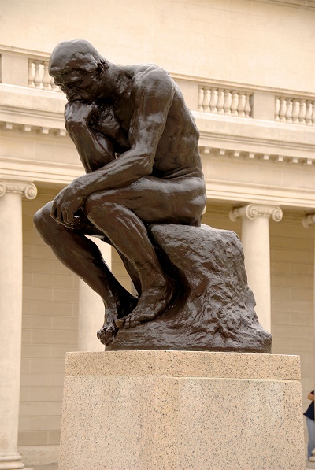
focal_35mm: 112
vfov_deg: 18.2
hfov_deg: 12.2
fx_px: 1471
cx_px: 158
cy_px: 235
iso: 100
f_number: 6.3
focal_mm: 75
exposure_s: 1/80
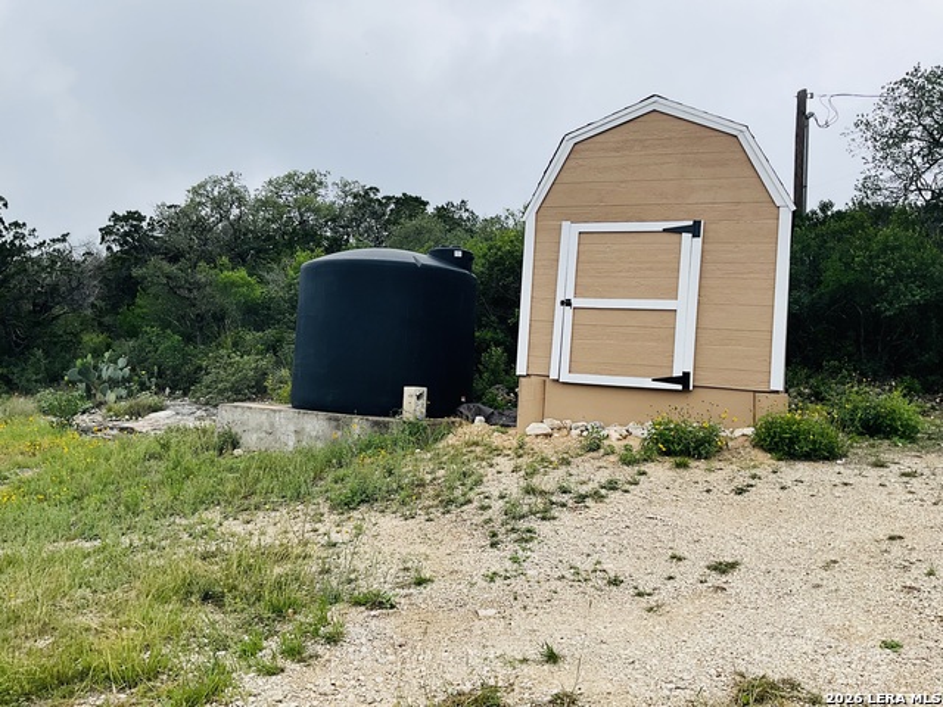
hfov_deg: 61.7
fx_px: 790
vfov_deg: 48.2
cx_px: 472
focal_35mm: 29
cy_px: 354
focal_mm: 3
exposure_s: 1/1121
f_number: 1.8
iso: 25
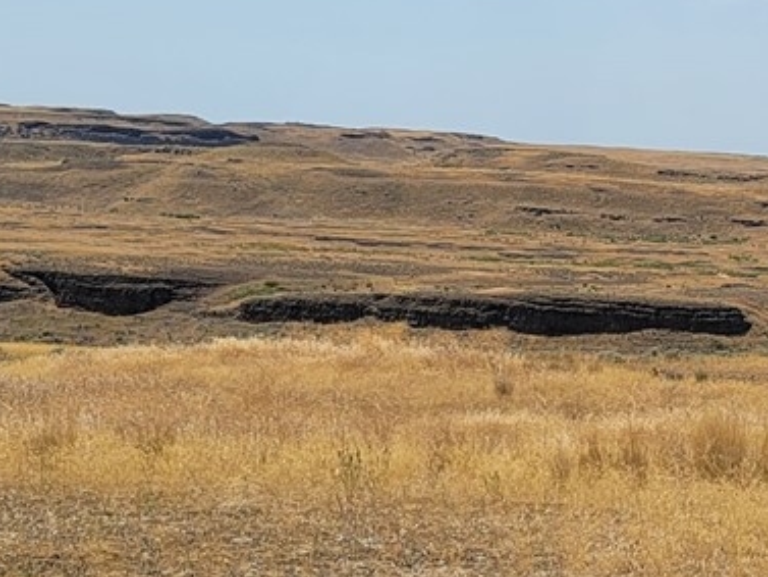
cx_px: 858
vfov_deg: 14.0
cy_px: 218
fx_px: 2352
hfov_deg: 17.8
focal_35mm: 106
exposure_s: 1/1601
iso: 20
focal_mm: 7
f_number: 1.8
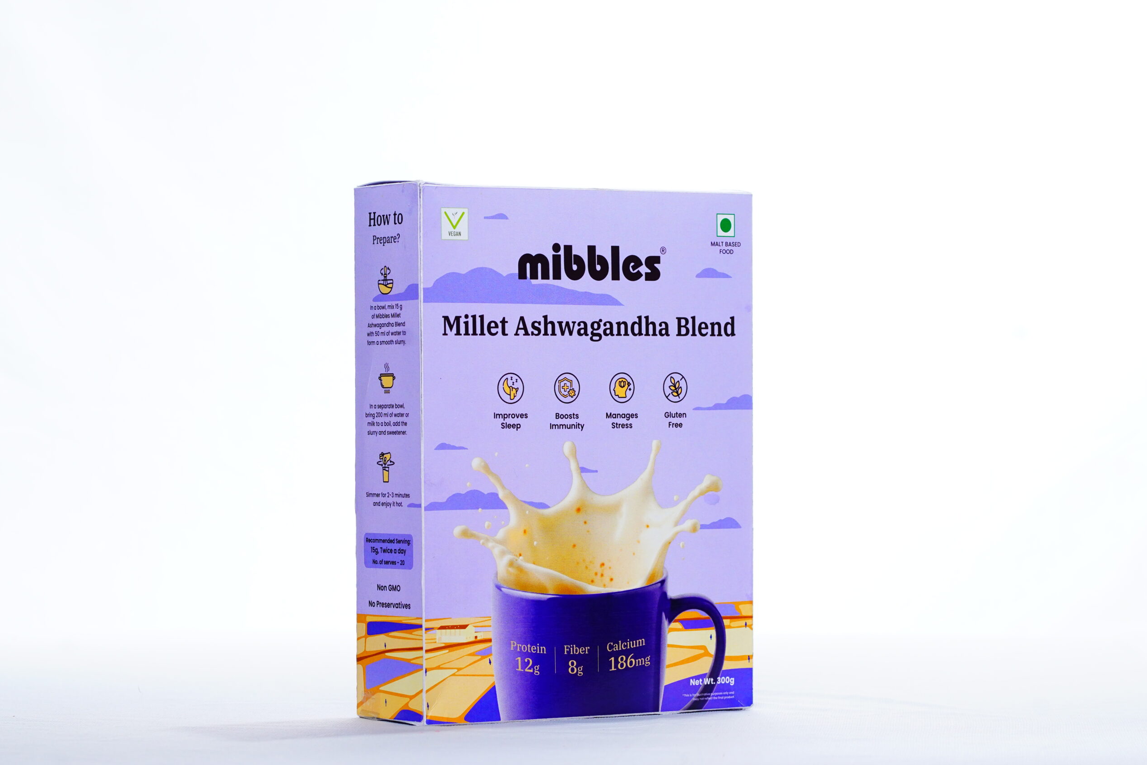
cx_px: 571
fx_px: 4078
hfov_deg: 16.0
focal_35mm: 128
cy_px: 385
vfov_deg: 10.7
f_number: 8
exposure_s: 1/400
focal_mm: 85
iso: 640
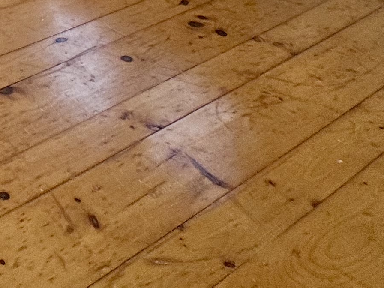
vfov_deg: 19.6
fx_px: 699
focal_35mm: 63
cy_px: -168
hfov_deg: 24.1
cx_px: -193
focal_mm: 2.22
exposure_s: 1/120
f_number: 2.2
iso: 80
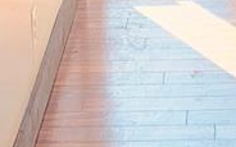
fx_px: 1479
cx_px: 192
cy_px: -43
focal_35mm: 230
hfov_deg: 9.1
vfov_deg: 5.7
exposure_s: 1/263
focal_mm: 4.25
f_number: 1.8
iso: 25
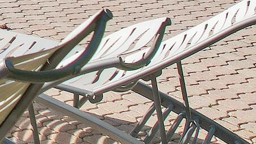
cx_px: -216
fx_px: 808
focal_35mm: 119
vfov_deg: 9.3
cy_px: -180
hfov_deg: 15.3
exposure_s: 1/3200
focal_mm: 8.38
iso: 130
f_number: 2.8
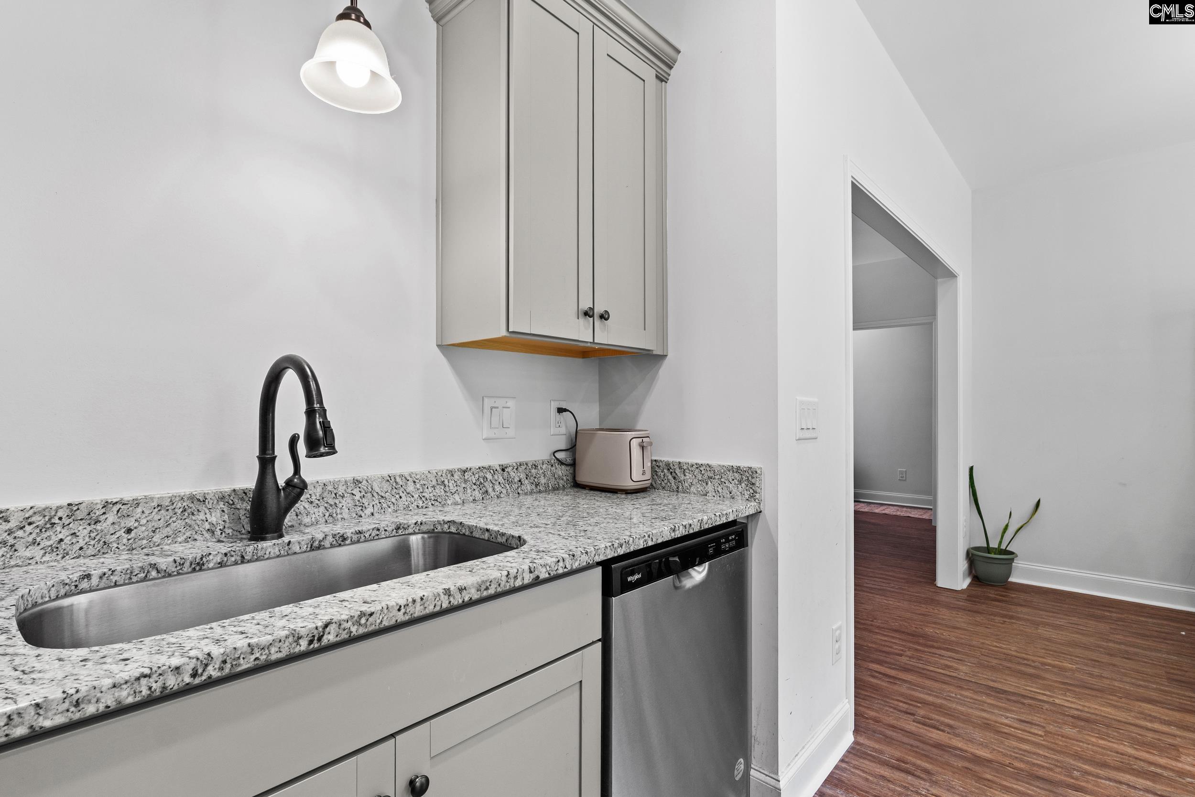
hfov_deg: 95.0
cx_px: 598
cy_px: 398
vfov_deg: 72.1
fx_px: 548
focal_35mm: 16
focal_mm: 11
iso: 200
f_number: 7.1
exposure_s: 1/5
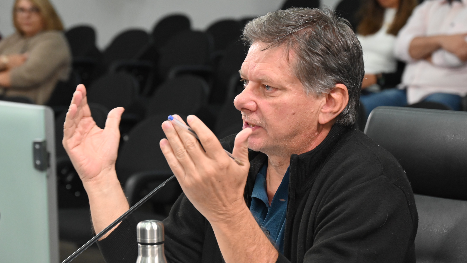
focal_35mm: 122
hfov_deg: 17.6
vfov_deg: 9.9
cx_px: 250
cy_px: 150
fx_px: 1511
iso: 2800
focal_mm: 103
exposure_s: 1/125
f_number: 6.3
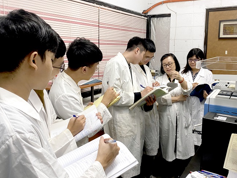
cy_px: 79
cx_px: 121
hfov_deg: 56.8
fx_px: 219
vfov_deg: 44.1
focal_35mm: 32
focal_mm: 4.25
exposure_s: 1/60
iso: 80
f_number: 1.8
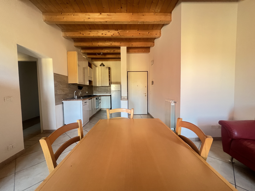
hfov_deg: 106.2
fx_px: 96
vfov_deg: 89.9
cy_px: 96
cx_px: 128
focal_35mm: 13
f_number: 1.8
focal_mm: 1.57
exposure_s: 1/60
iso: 320
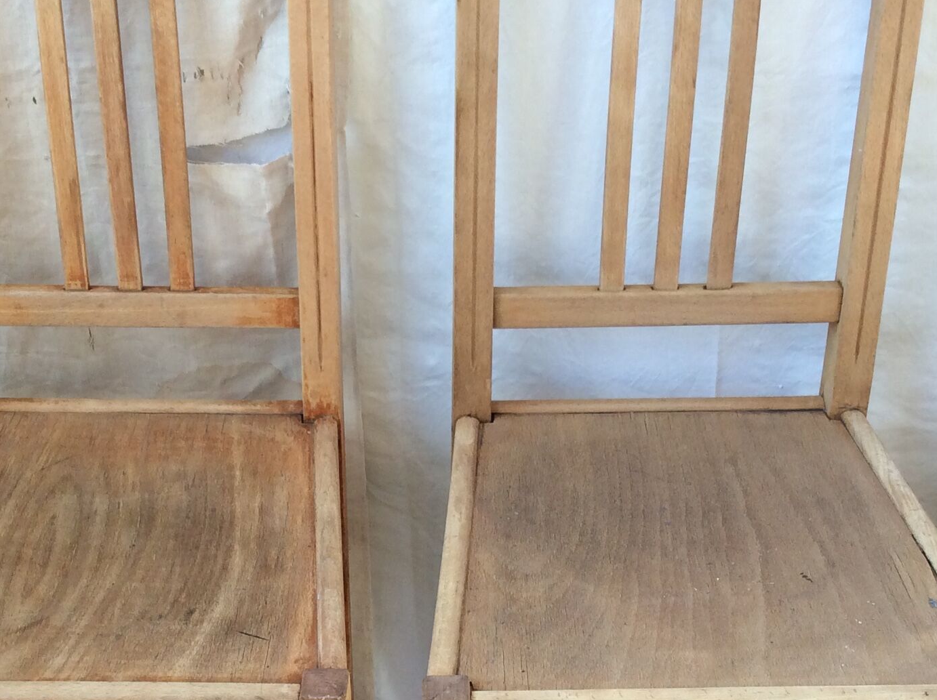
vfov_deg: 24.2
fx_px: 1622
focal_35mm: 60
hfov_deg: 32.2
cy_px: 490
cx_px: 400
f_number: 2.4
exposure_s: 1/100
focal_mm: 3.3
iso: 32
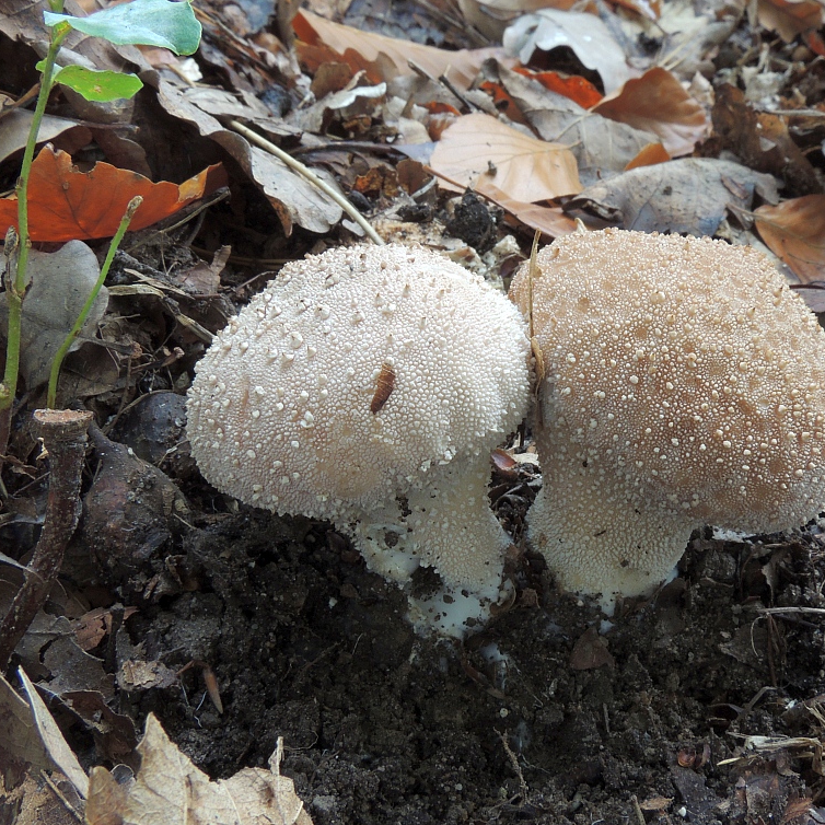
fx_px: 1132
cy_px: 409
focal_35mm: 42
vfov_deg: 40.0
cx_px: 493
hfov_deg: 39.9
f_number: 8.1
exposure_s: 1/8
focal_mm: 6.2
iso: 100
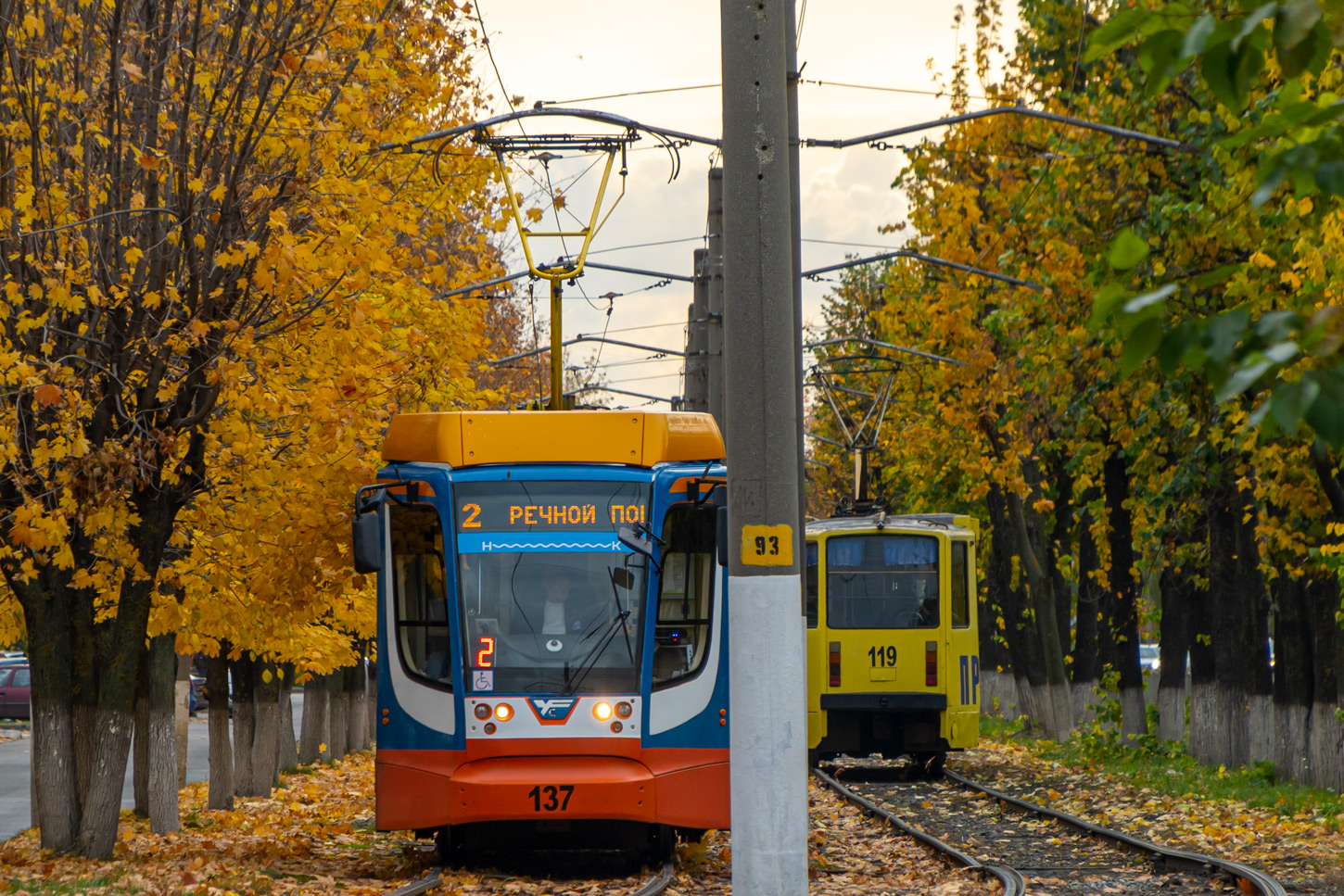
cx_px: 672
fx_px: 5880
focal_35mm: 158
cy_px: 448
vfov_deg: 8.7
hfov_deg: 13.0
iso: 160
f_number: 4
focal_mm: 105
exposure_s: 1/500
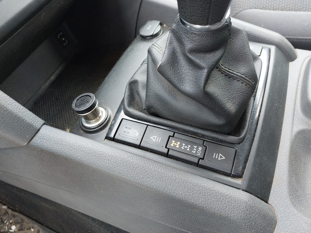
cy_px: 116
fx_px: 225
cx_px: 156
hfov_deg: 69.4
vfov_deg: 54.9
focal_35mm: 25
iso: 200
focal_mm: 5.23
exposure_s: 1/50
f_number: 1.8
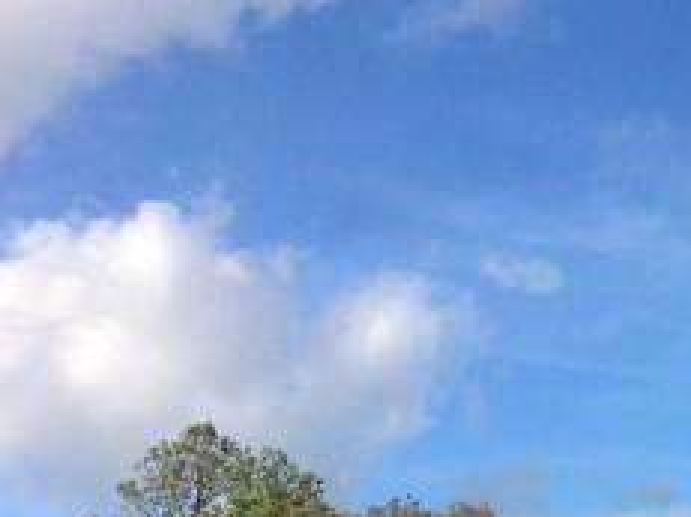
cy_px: 669
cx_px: 914
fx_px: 1776
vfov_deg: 15.8
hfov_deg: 20.1
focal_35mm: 89
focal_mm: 3.3
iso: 32
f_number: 2.4
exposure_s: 1/1100
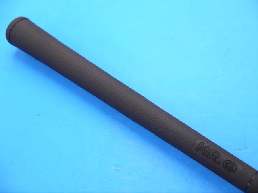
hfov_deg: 23.3
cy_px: 96
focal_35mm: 84
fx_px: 626
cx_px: 129
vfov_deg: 17.6
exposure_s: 1/80
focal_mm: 42
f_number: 5.6
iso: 800
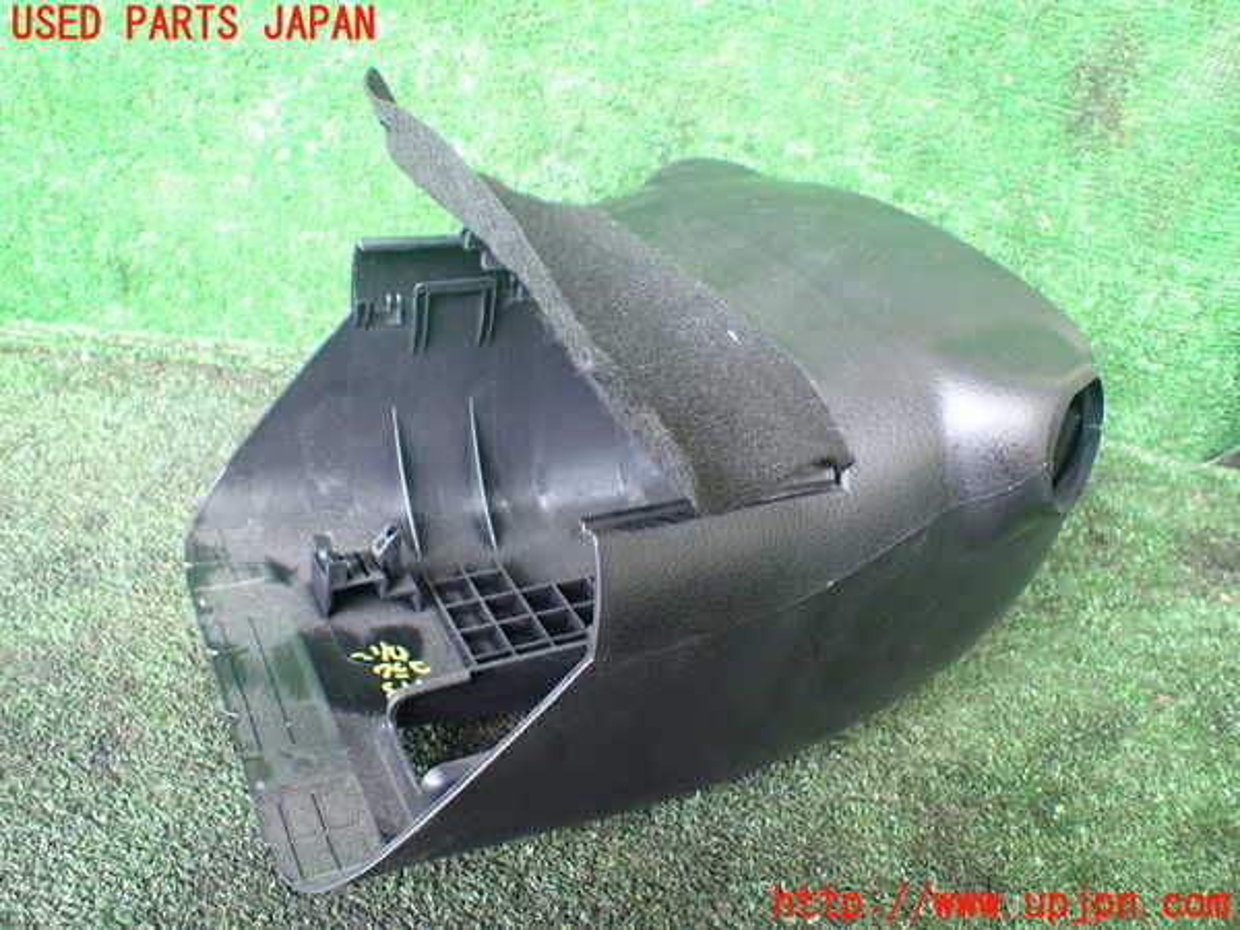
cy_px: 465
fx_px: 1075
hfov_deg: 60.0
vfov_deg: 46.8
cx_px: 620
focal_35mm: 30
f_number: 2.3
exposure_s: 1/60
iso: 800
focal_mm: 5.4
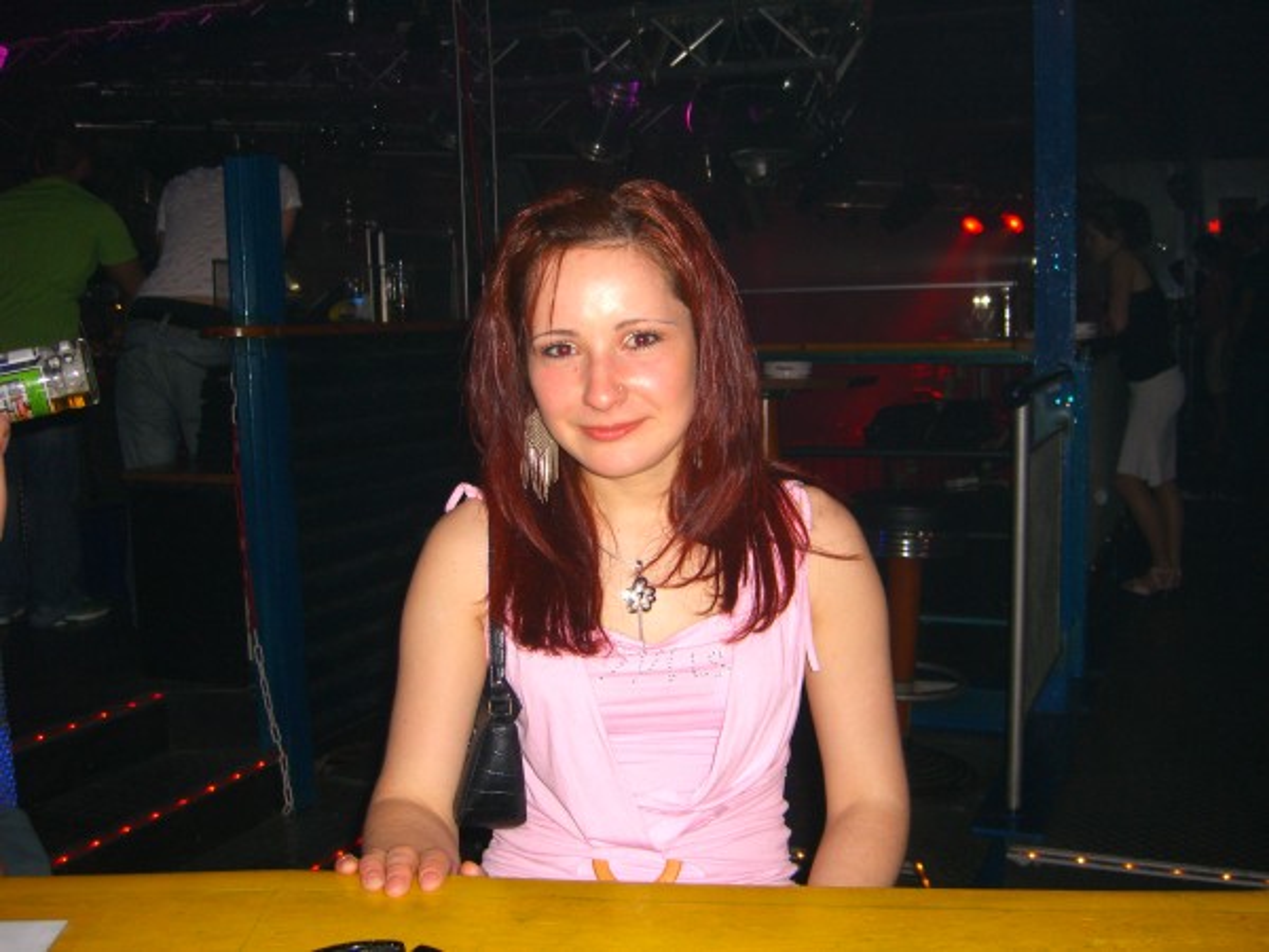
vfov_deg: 37.7
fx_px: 1393
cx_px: 634
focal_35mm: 38
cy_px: 476
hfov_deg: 49.0
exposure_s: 1/60
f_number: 2.8
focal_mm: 7.9
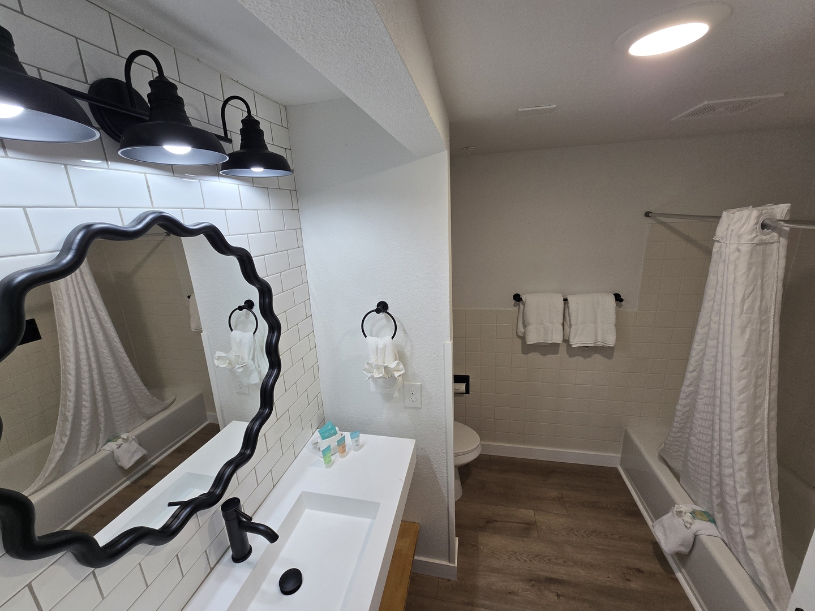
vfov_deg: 89.9
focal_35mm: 13
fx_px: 306
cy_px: 306
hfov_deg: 106.2
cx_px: 408
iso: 100
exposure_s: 1/120
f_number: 2.2
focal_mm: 2.2
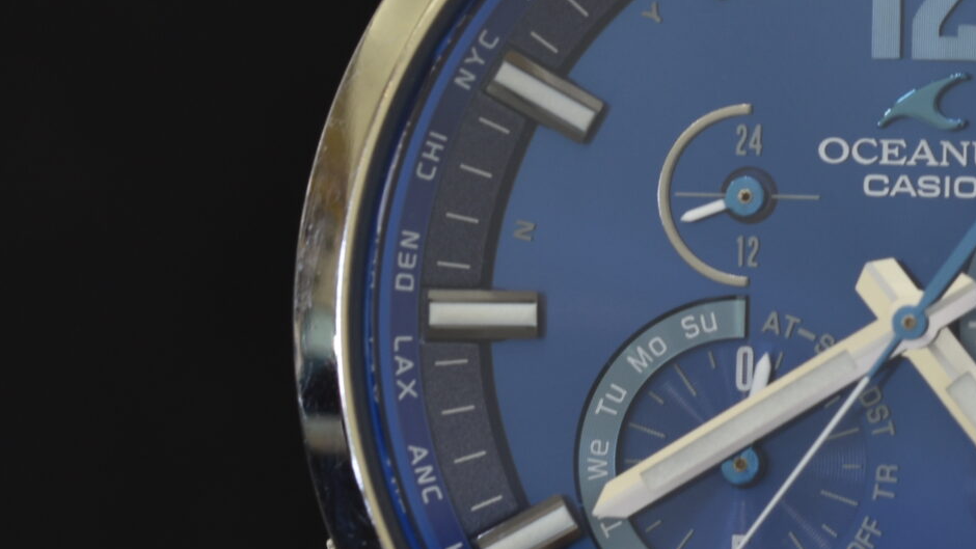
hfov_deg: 5.6
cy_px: 270
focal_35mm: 385
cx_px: 830
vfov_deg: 3.2
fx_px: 9965
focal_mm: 90
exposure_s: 1/10
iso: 100
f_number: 7.1
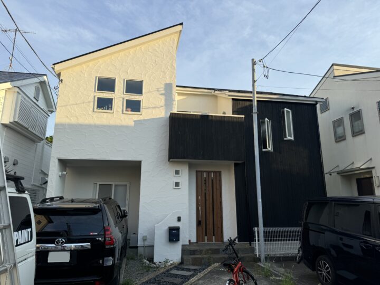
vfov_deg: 56.8
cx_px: 190
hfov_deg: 71.6
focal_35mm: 24
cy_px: 142
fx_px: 263
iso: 80
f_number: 1.78
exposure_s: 1/1980
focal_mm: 6.76
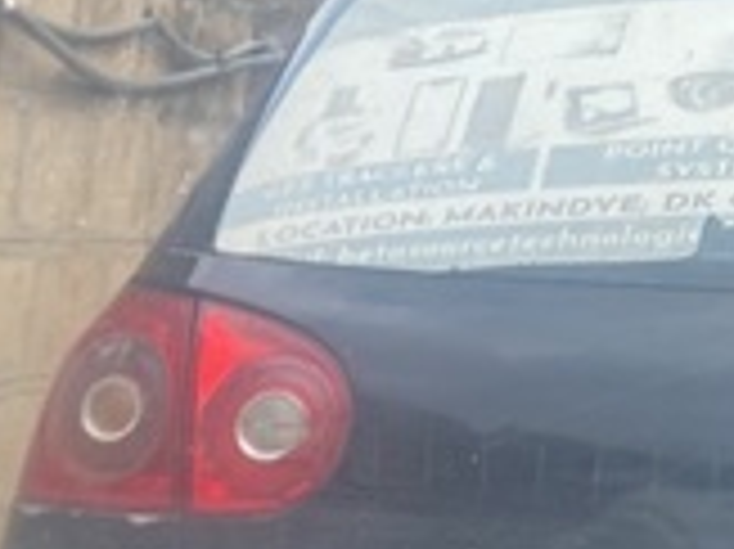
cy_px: 1148
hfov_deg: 12.8
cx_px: -887
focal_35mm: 128
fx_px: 2712
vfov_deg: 10.5
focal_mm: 4.25
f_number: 1.8
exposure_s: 1/291
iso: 32
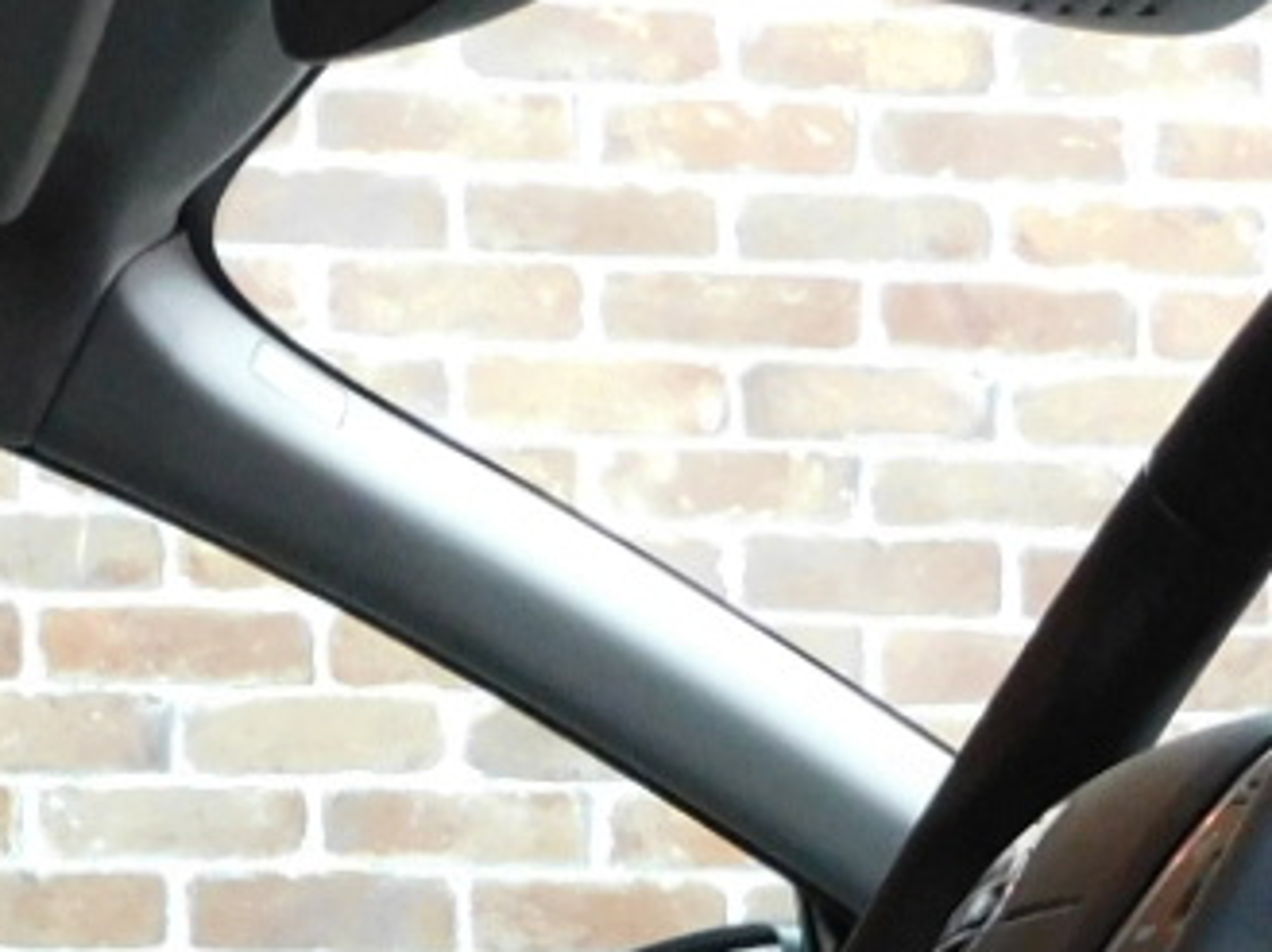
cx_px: 344
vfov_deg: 12.1
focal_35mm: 112
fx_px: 4111
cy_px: 1699
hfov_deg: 17.5
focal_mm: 4
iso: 400
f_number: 3
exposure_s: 1/20
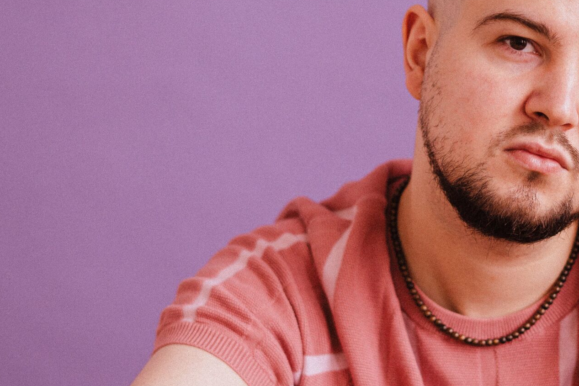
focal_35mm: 101
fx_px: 1624
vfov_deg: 13.5
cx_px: 480
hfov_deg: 19.9
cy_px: 237
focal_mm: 50
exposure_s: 1/250
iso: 500
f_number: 2.2
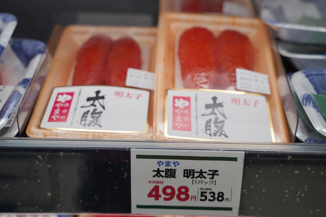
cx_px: 163
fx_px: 453
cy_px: 108
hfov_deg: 39.6
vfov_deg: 27.0
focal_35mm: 50
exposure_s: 1/60
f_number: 4
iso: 100
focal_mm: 50
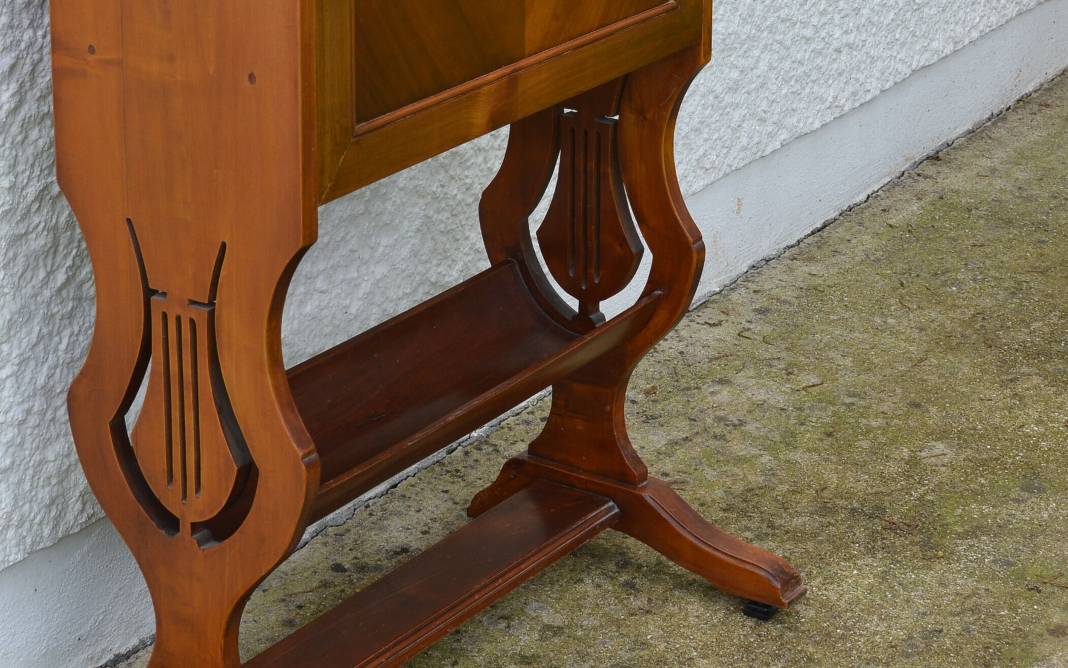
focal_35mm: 88
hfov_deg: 23.6
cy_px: 31
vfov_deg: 14.7
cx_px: 532
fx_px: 2557
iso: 200
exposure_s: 1/80
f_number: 7.1
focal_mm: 35
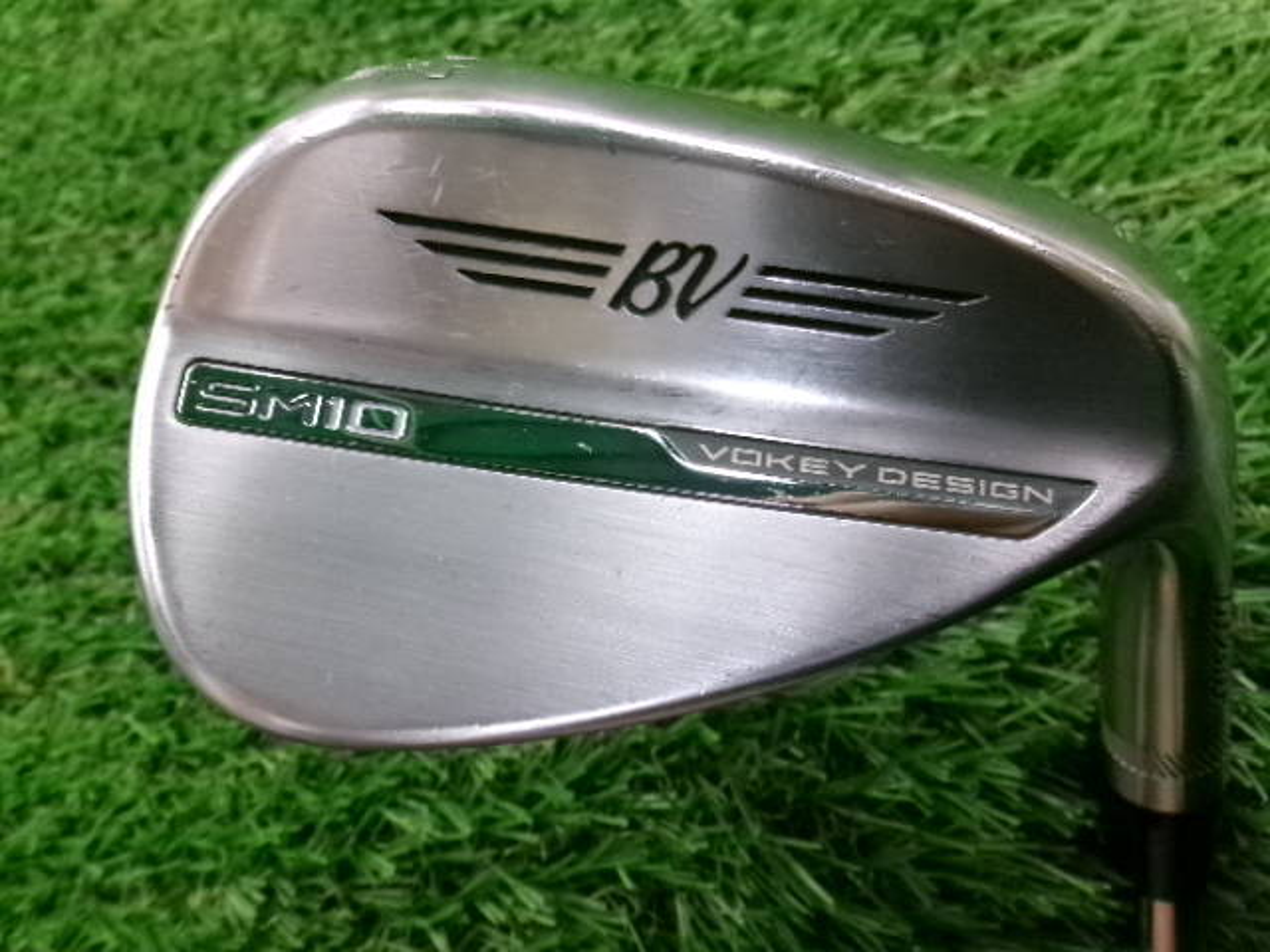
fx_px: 1027
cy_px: 476
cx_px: 635
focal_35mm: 28
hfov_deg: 63.4
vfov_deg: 49.7
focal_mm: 5.1
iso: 800
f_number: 3.9
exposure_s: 1/45
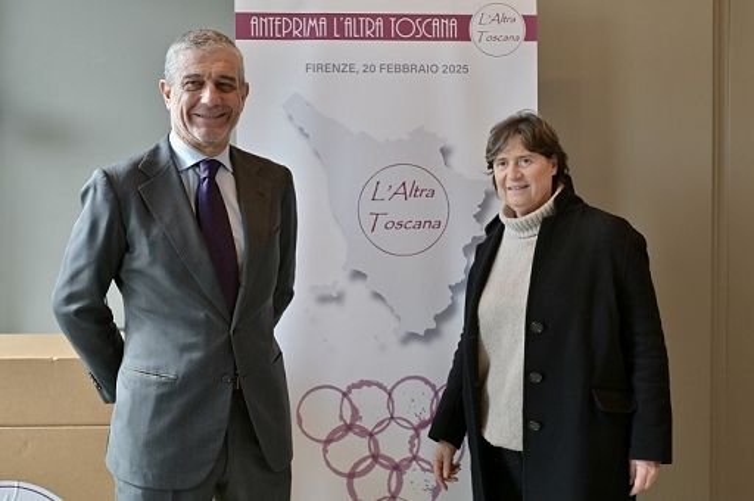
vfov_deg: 33.3
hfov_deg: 48.5
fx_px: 837
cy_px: 250
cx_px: 377
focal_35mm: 40
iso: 800
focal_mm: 40
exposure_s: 1/320
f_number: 5
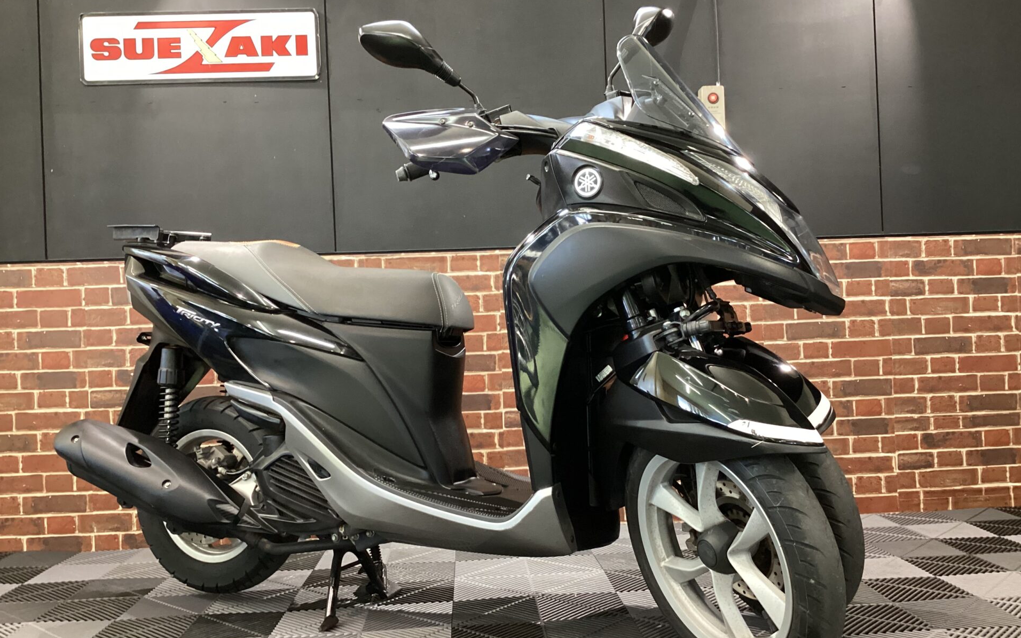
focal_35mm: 33
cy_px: 344
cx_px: 510
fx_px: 918
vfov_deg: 38.3
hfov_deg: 58.1
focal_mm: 3.3
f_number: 2.4
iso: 400
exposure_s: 1/40
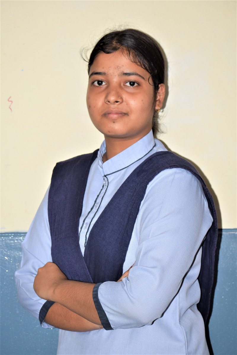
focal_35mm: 105
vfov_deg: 19.5
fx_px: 1037
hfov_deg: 13.0
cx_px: 118
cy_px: 178
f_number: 5
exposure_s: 1/80
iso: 400
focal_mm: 70
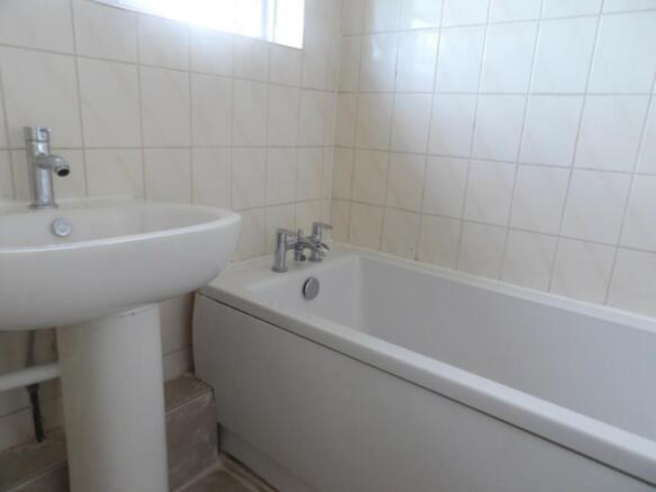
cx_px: 328
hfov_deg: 71.6
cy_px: 246
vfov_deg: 56.8
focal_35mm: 24
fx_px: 455
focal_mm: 4.3
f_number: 3.2
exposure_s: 1/25
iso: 200
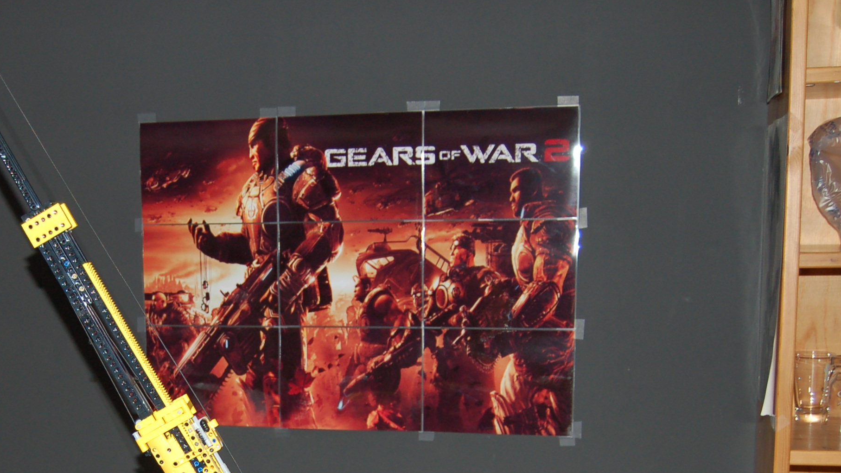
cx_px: 224
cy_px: 431
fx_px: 1335
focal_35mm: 60
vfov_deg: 19.7
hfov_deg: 34.3
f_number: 3.8
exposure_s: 1/60
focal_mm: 23
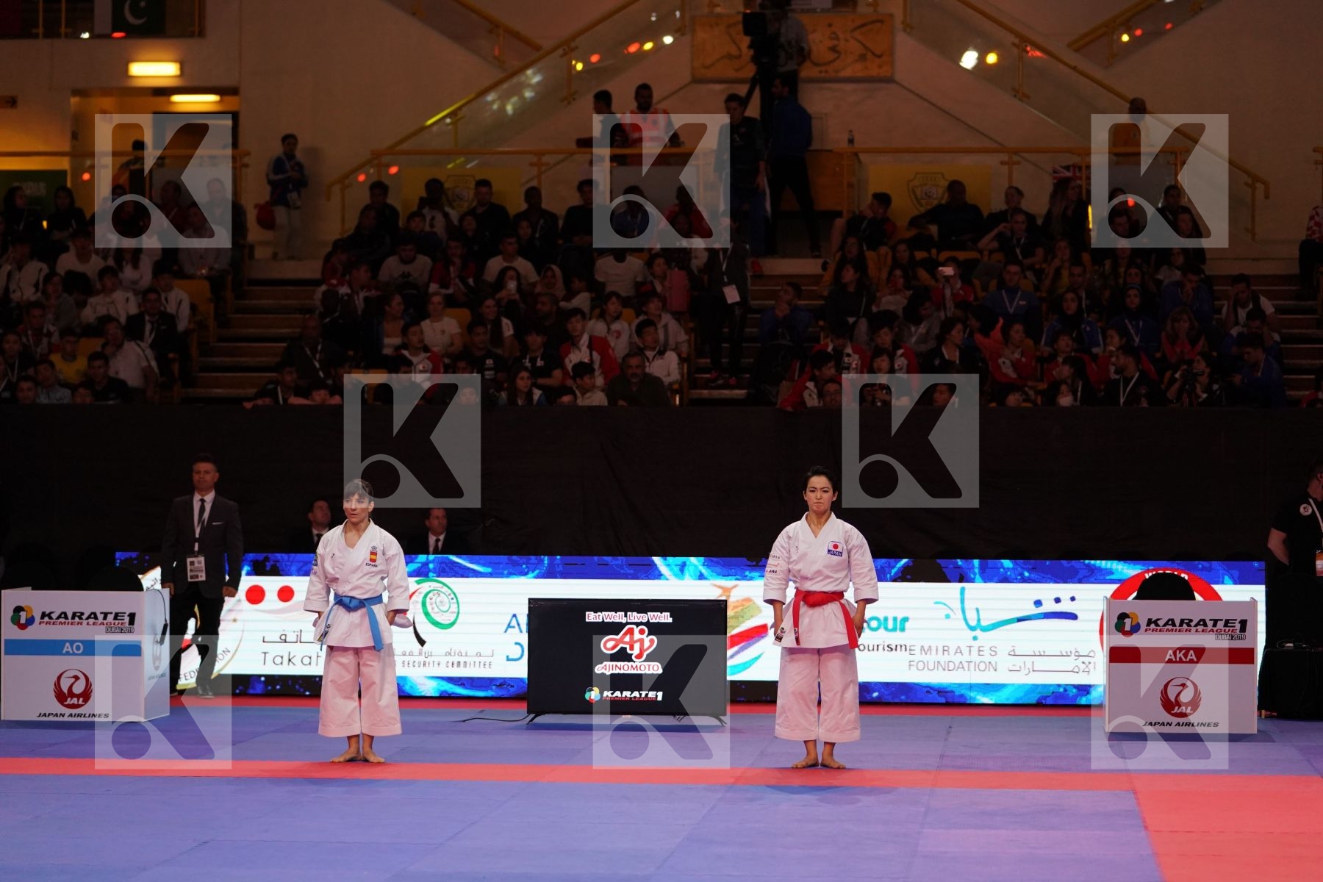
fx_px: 3528
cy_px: 441
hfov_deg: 21.2
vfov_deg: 14.3
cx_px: 662
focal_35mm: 96
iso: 2500
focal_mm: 96
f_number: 2.8
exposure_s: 1/500
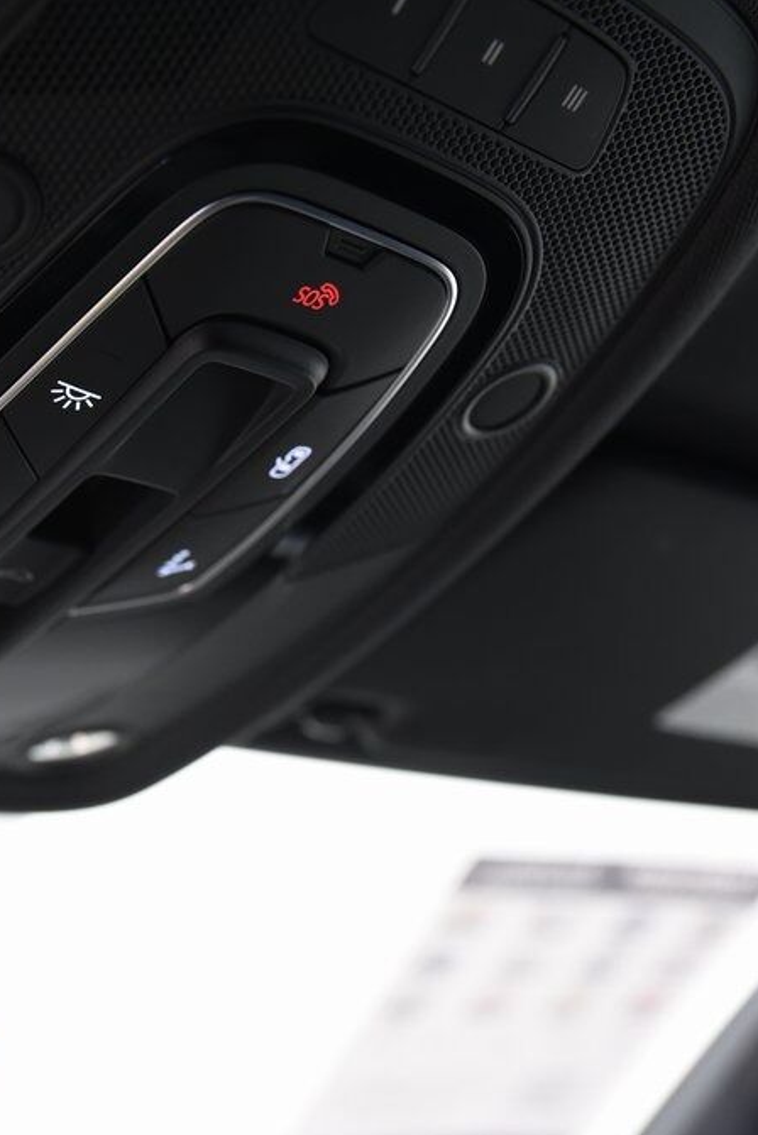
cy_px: 562
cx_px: 168
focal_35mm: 58
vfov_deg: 34.5
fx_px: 1830
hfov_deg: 23.1
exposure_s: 1/15
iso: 2000
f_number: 4
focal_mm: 38
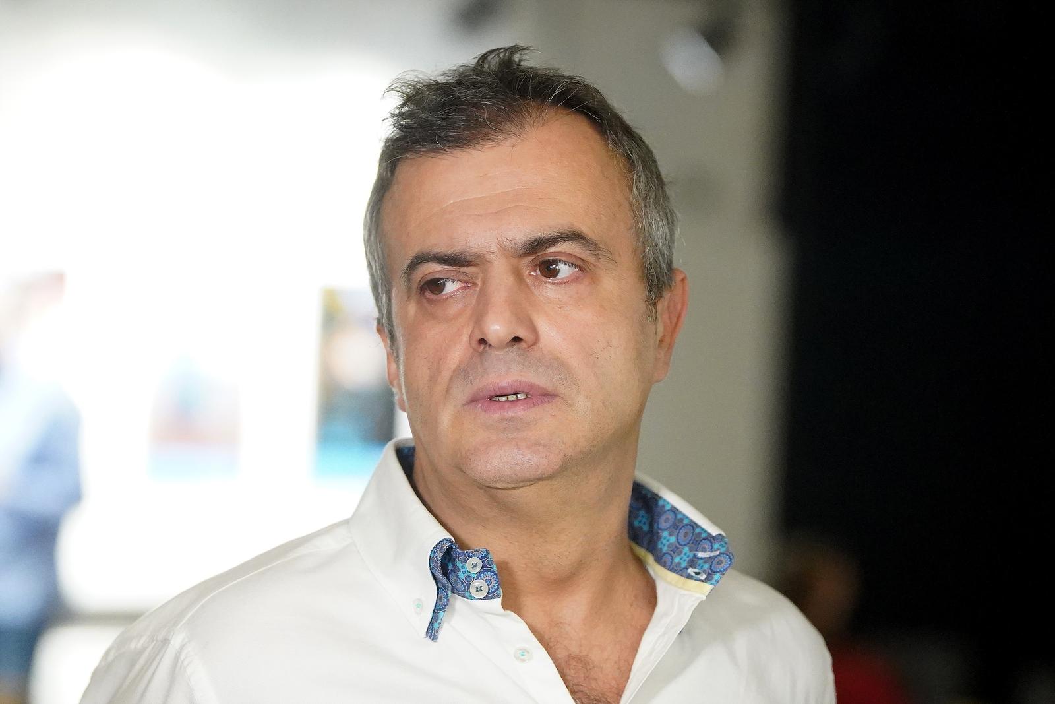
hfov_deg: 13.7
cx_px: 528
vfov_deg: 9.2
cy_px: 352
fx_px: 4396
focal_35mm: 150
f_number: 2.8
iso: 10000
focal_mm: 100
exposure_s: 1/500
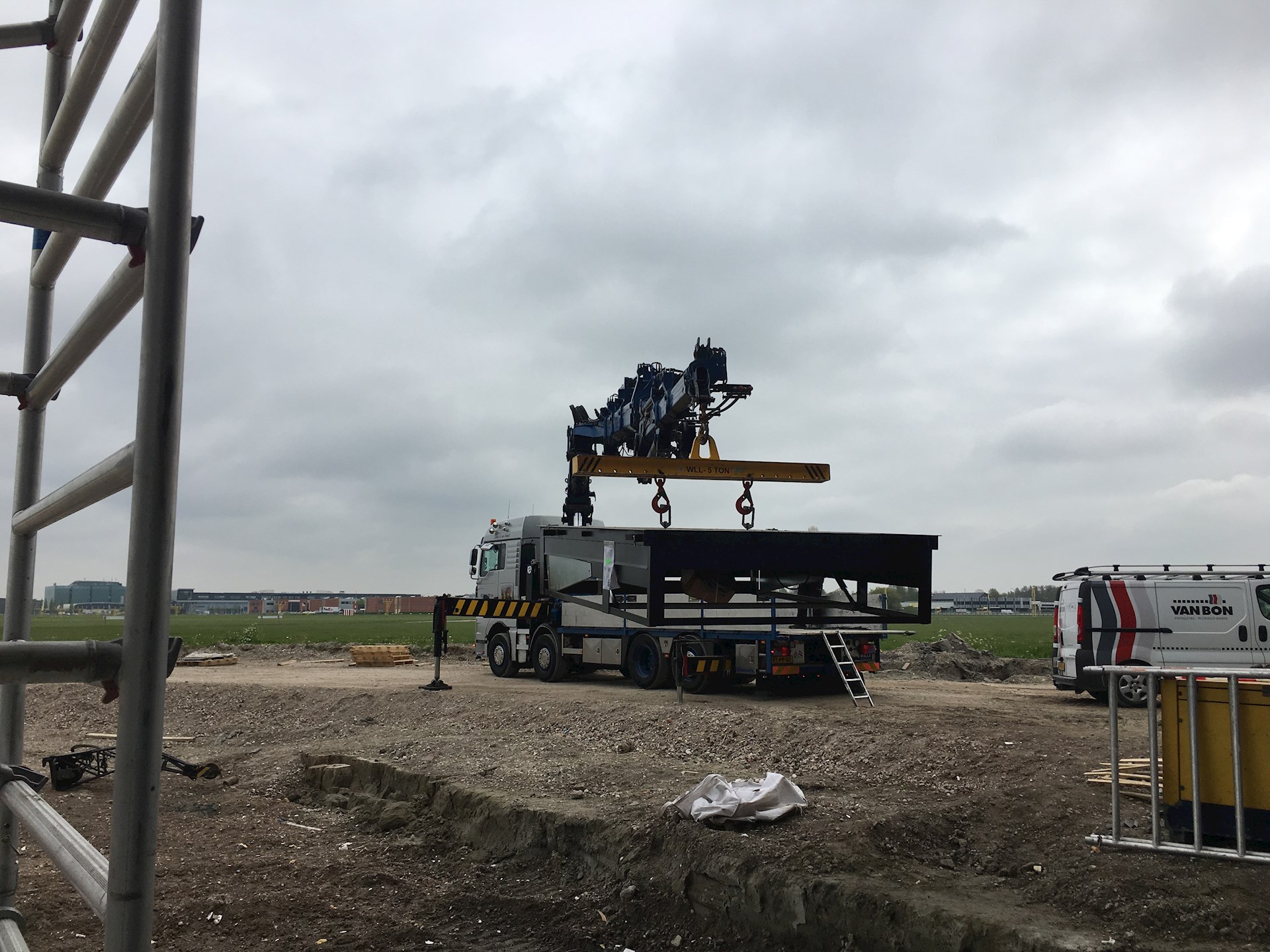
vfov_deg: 48.2
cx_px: 635
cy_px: 476
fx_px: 1064
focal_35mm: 29
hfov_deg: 61.7
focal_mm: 4.15
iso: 25
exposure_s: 1/1789
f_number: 2.2
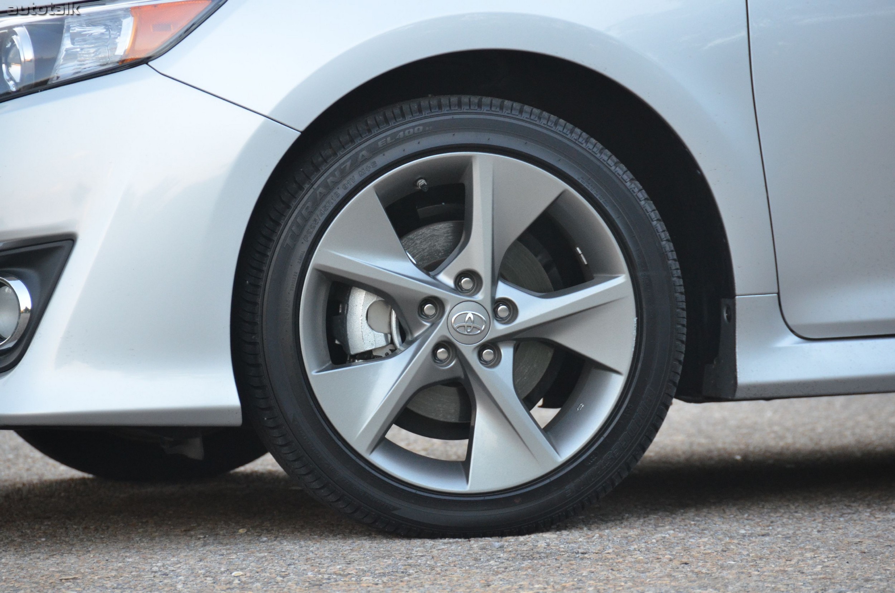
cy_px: 296
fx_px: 6327
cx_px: 448
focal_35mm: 255
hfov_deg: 8.1
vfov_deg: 5.4
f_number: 5.6
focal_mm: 170
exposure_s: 1/320
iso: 1600
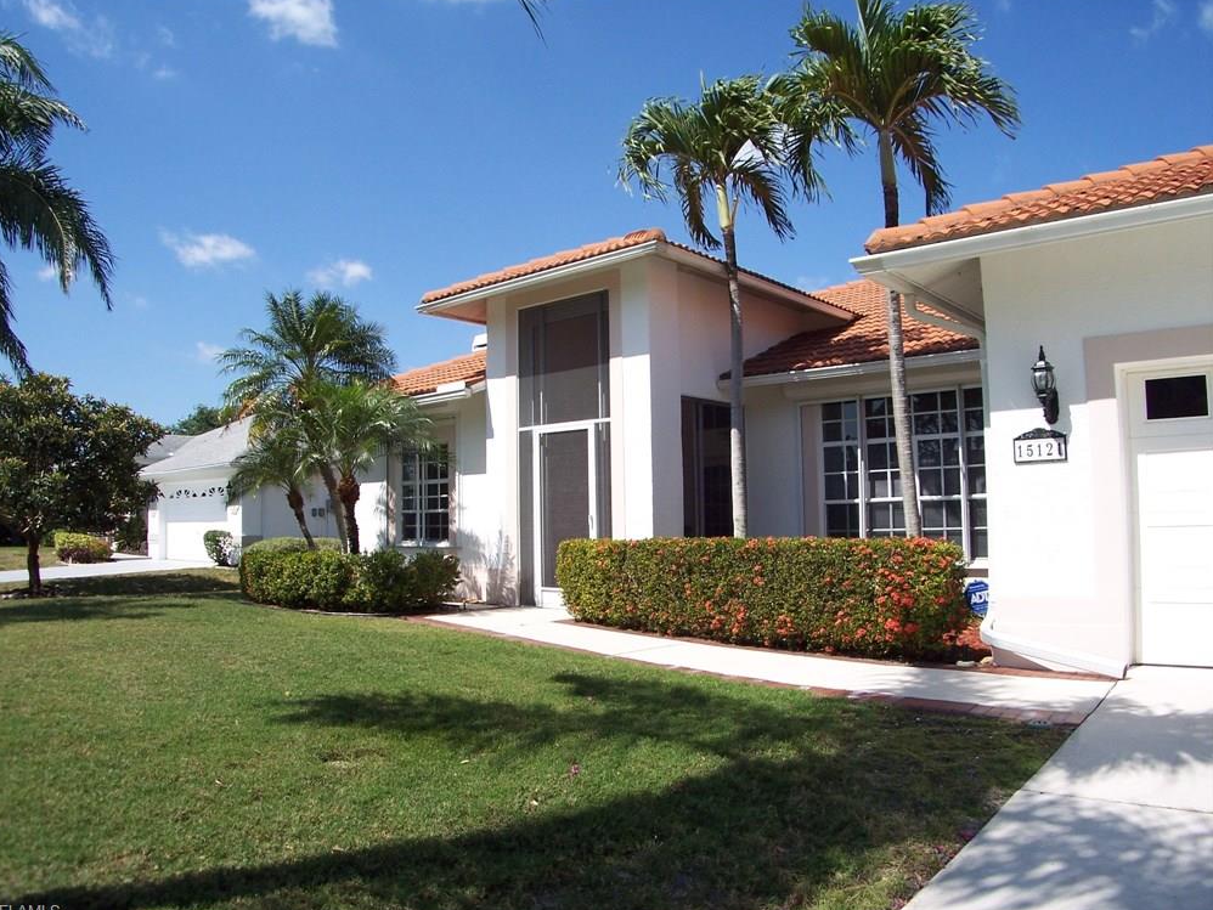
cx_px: 593
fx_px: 1402
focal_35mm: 40
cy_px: 457
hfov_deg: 46.8
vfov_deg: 36.0
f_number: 4
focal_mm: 8
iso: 100
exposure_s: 1/750
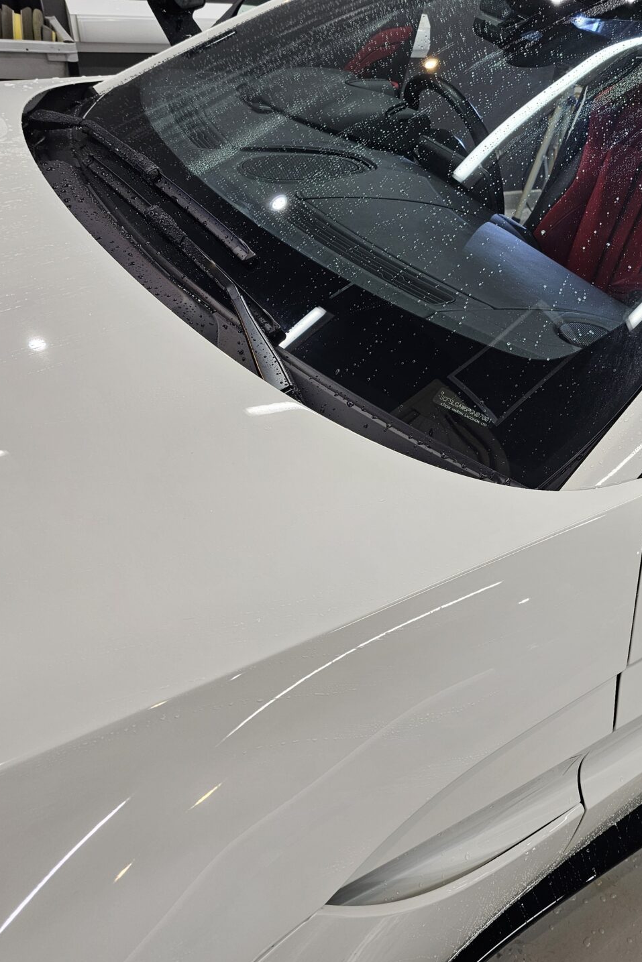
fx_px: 856
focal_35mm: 32
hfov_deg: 38.0
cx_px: 591
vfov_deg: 58.7
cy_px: 482
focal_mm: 6.3
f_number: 1.7
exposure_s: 1/100
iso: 64
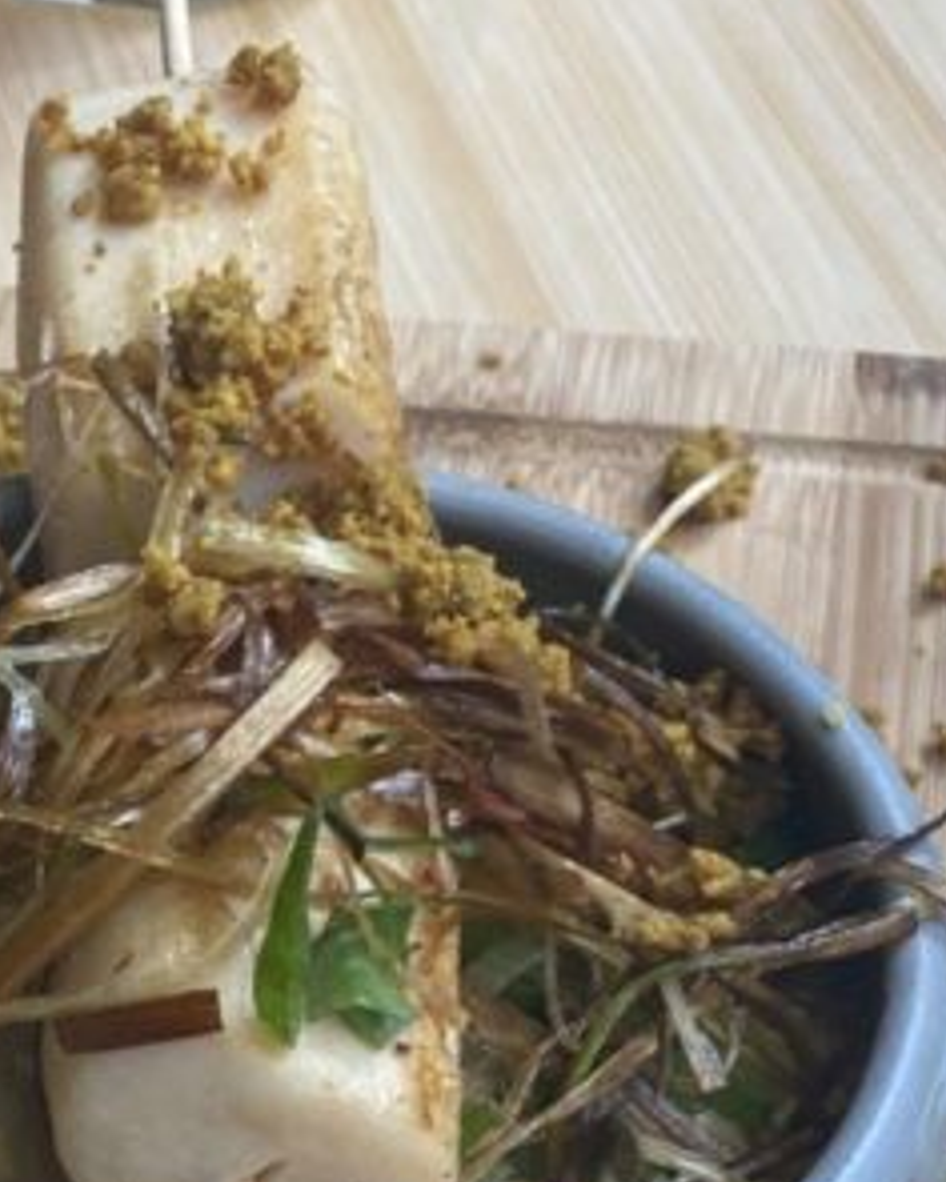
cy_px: 1162
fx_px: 3255
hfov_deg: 16.1
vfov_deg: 20.0
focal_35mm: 93
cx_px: -96
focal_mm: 4.25
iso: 80
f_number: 1.8
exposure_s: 1/100
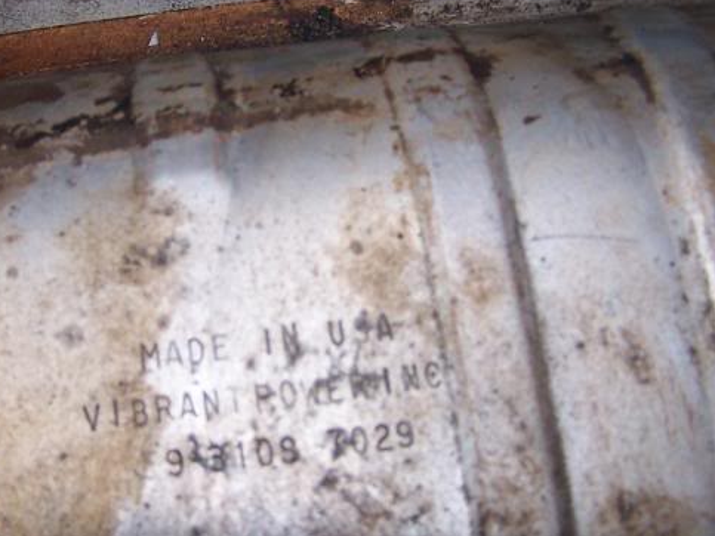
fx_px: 1301
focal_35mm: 63
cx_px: 266
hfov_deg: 30.6
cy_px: 302
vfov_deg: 23.3
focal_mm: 6.3
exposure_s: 1/60
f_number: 2.8
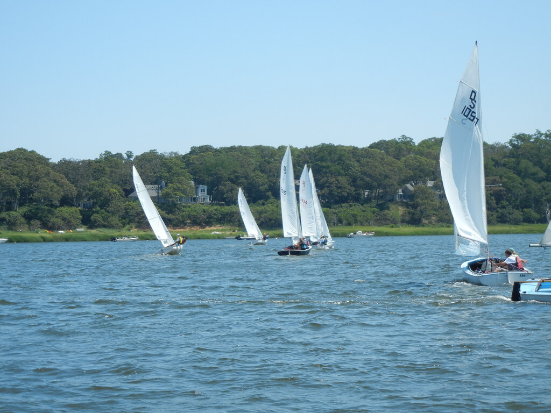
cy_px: 206
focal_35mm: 89
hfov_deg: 22.0
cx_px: 276
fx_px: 1417
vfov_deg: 16.6
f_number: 8.8
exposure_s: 1/255
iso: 160
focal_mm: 16
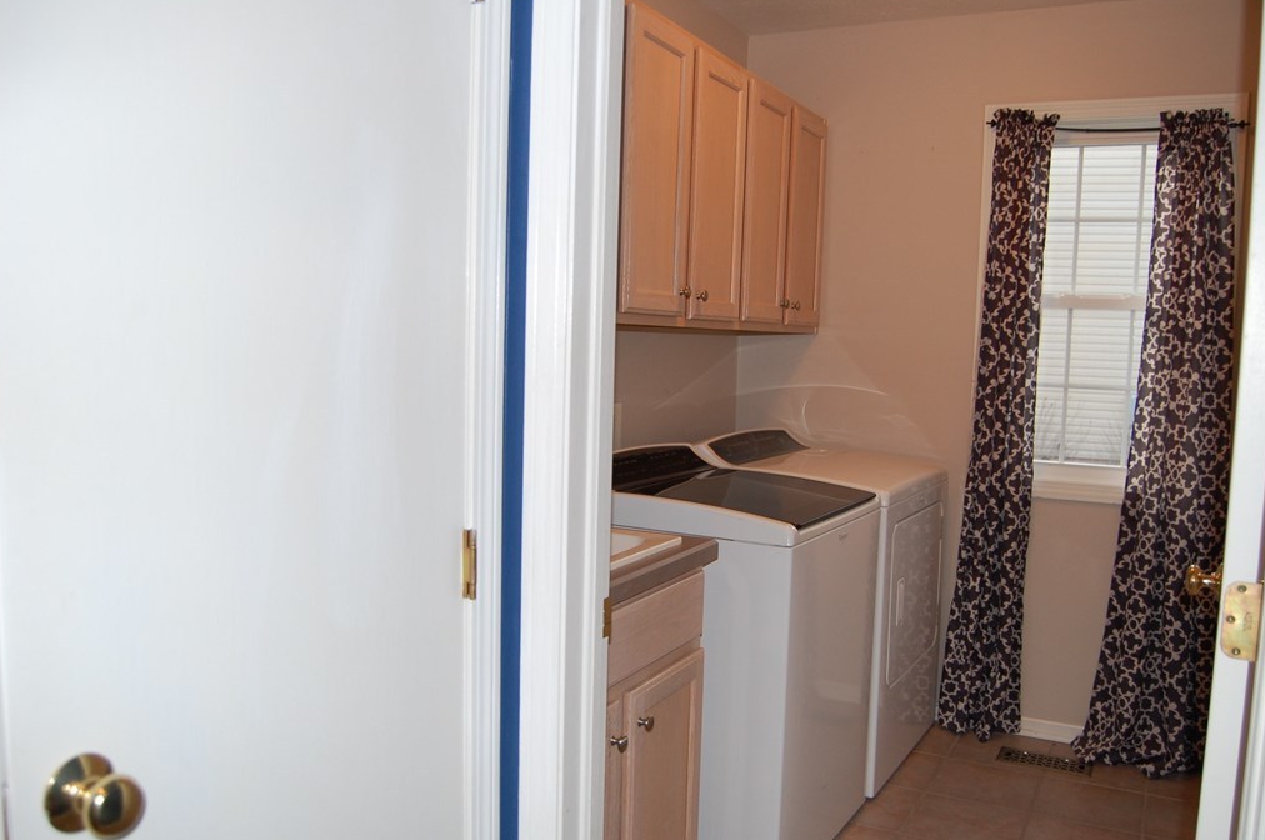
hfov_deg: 63.7
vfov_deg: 44.8
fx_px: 1018
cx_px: 648
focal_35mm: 29
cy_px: 438
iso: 400
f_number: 3.5
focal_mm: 18
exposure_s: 1/60
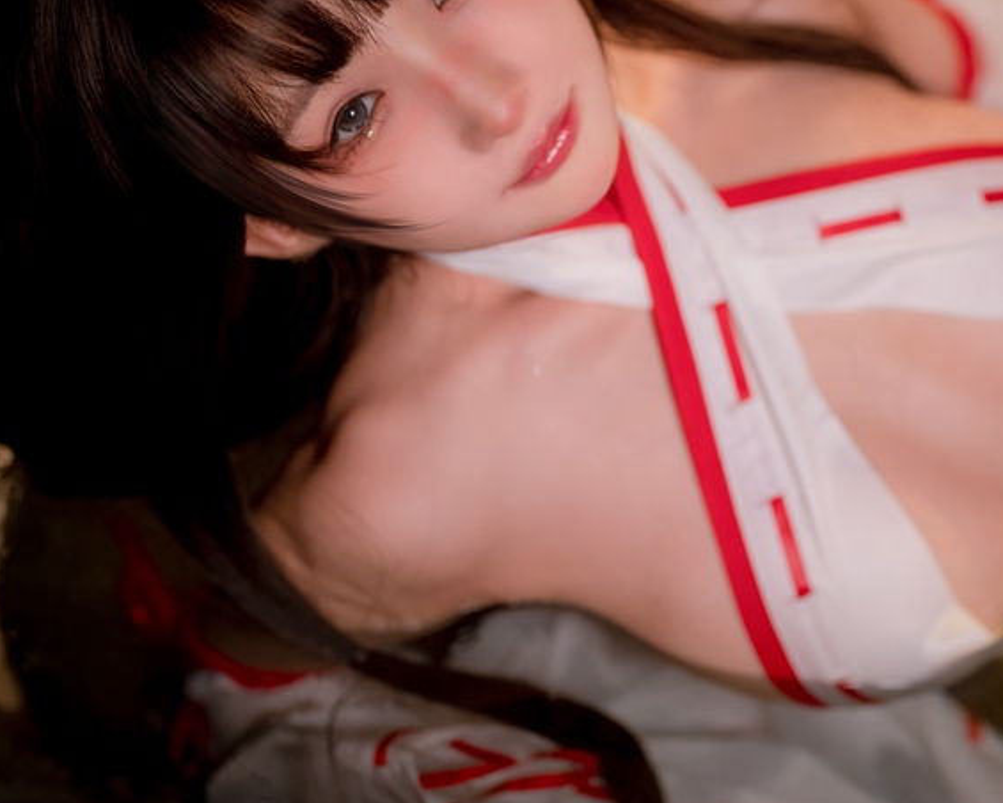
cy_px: 314
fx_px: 3206
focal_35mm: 108
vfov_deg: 14.3
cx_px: 1031
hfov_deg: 17.3
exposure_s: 1/125
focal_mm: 50
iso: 640
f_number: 1.6
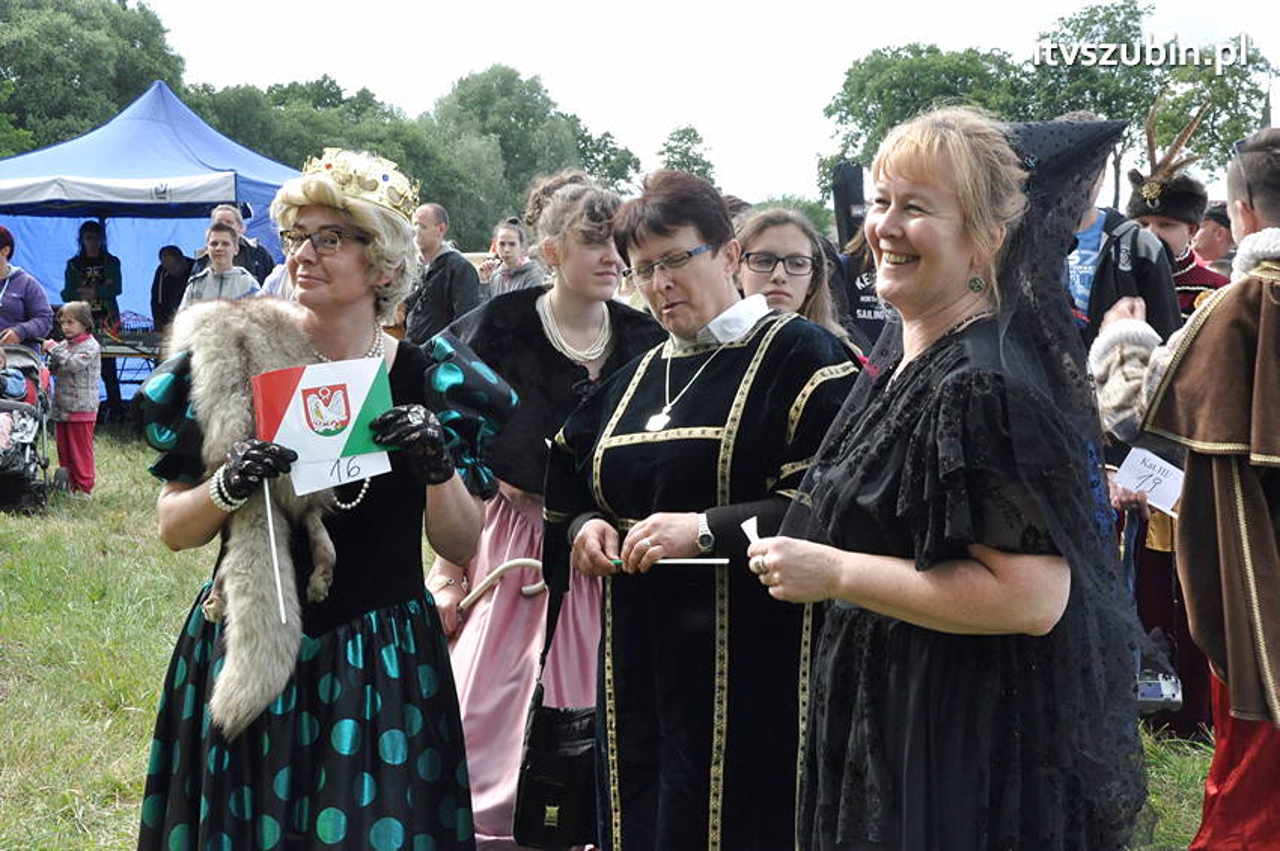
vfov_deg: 25.7
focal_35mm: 52
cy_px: 426
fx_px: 1865
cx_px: 640
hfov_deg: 37.9
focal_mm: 35
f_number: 14
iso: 1250
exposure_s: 1/160
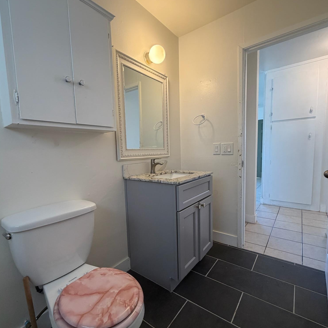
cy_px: 170
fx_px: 182
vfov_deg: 83.9
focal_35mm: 17
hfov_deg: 83.9
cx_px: 159
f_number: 2.2
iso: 320
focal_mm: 2.22
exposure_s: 1/120
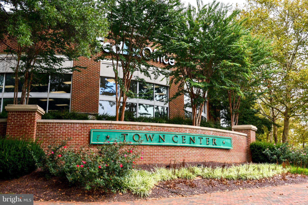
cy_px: 102
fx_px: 308
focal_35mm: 36
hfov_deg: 53.1
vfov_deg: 36.9
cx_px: 154
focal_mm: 24
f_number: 5.6
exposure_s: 1/250
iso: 250
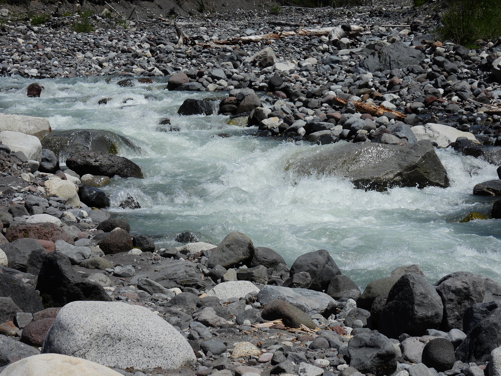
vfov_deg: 15.6
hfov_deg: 20.7
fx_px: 1375
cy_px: 188
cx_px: 250
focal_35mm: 95
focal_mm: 17
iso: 100
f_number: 5
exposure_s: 1/1600
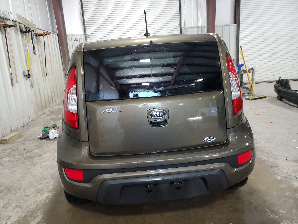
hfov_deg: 67.3
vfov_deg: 53.1
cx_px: 149
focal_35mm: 26
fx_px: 224
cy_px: 112
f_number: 1.5
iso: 184
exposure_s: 1/60.2
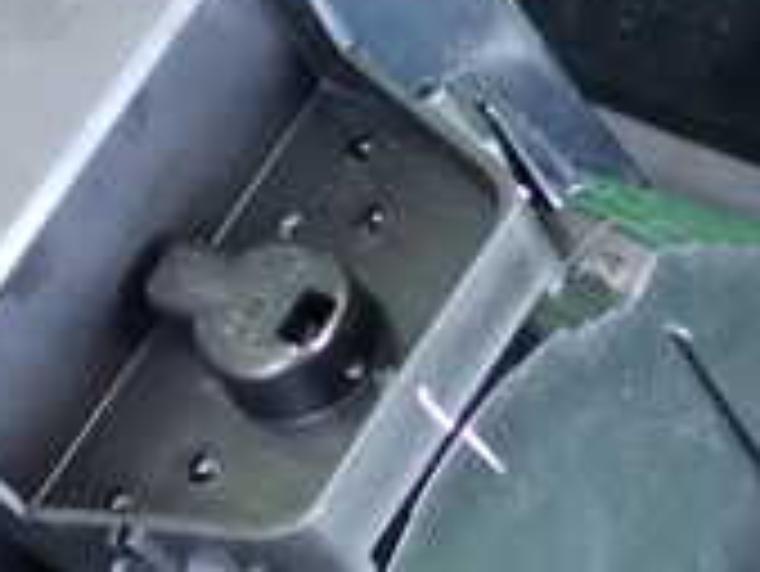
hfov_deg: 15.2
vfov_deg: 11.6
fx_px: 2812
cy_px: 441
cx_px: 99
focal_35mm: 128
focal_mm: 6.37
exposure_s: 1/125
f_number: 2.5
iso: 1250
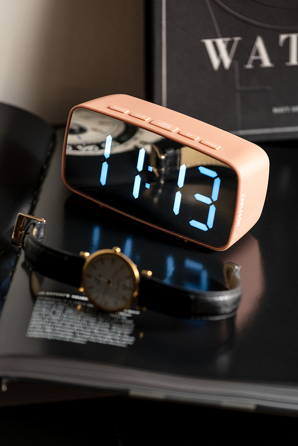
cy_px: 223
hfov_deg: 8.6
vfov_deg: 12.8
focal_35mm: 160
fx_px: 1984
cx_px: 149
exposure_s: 1/1.67
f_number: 5
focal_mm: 160
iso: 80
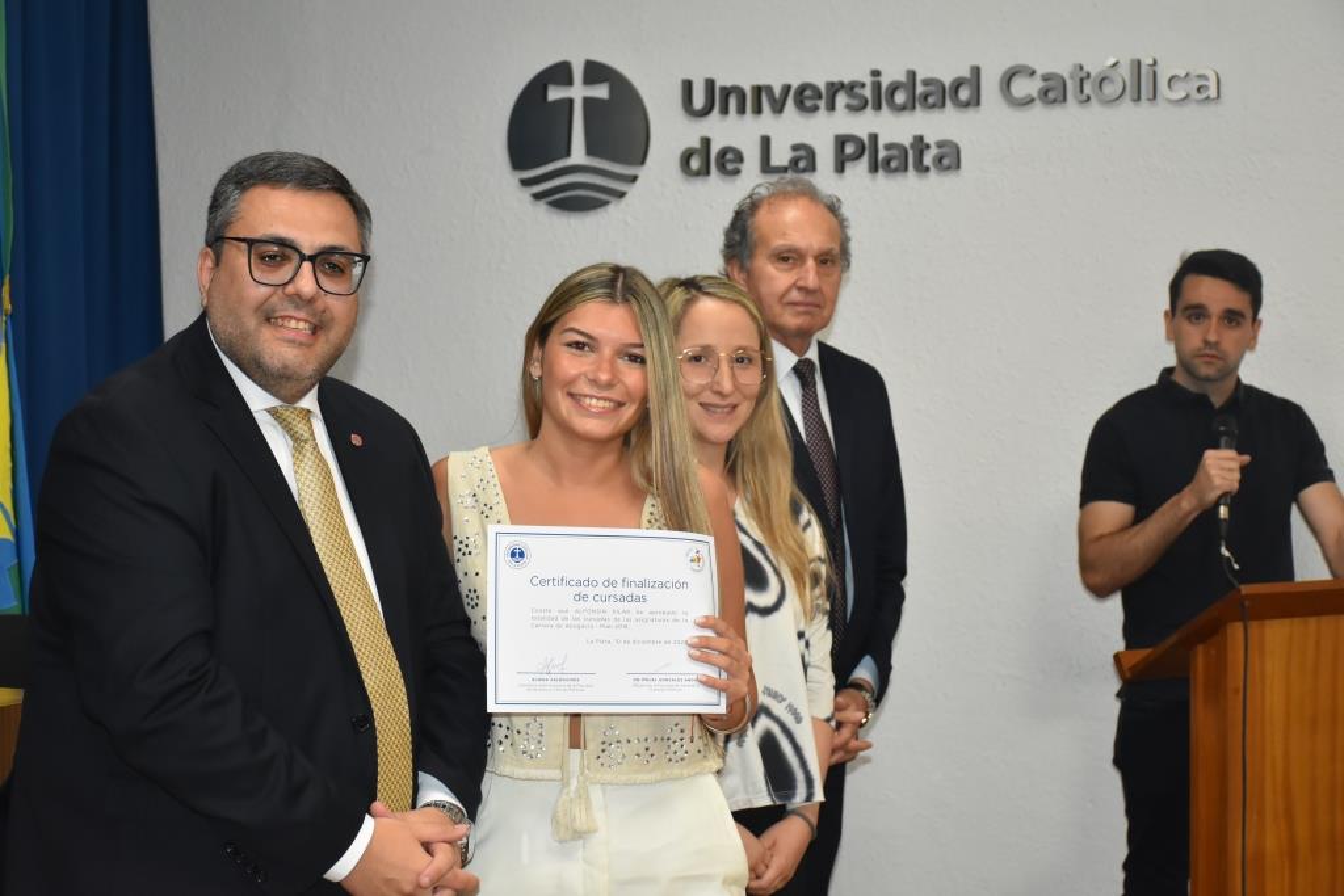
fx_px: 2800
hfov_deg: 27.0
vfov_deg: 18.2
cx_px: 672
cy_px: 448
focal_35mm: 75
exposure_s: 1/100
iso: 1600
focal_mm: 50
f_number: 5.6
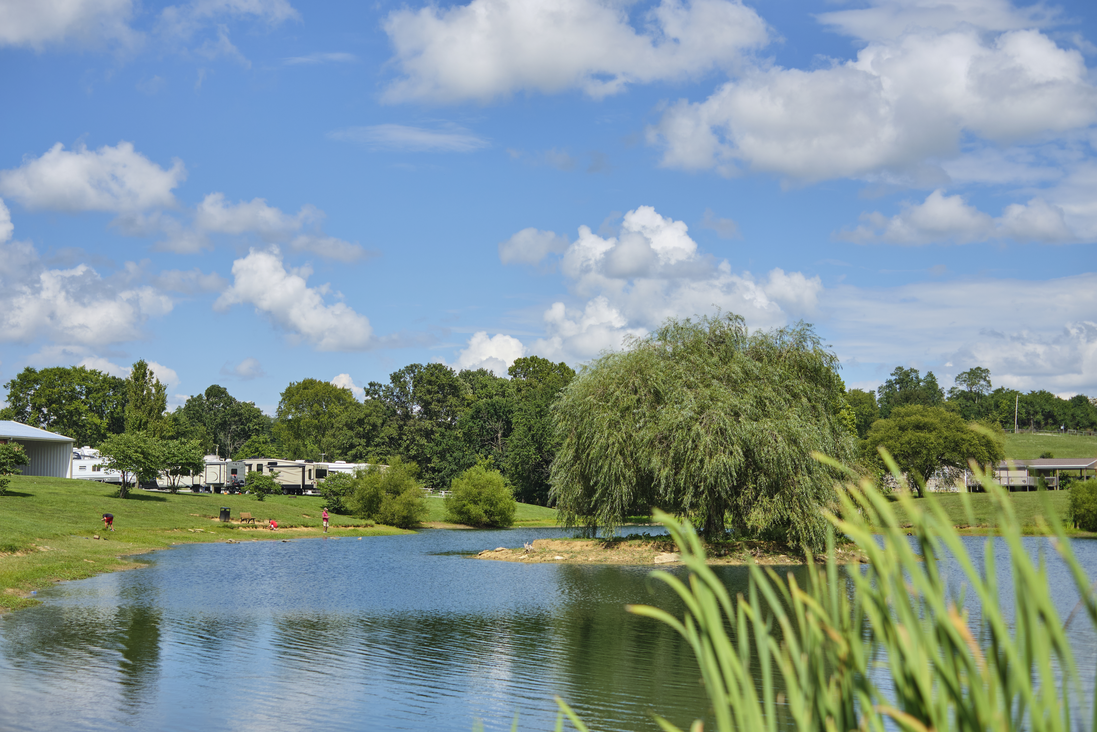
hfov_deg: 37.5
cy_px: 366
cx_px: 548
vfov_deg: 25.5
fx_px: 1615
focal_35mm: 53
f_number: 2.5
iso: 200
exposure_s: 1/8000
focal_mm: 35
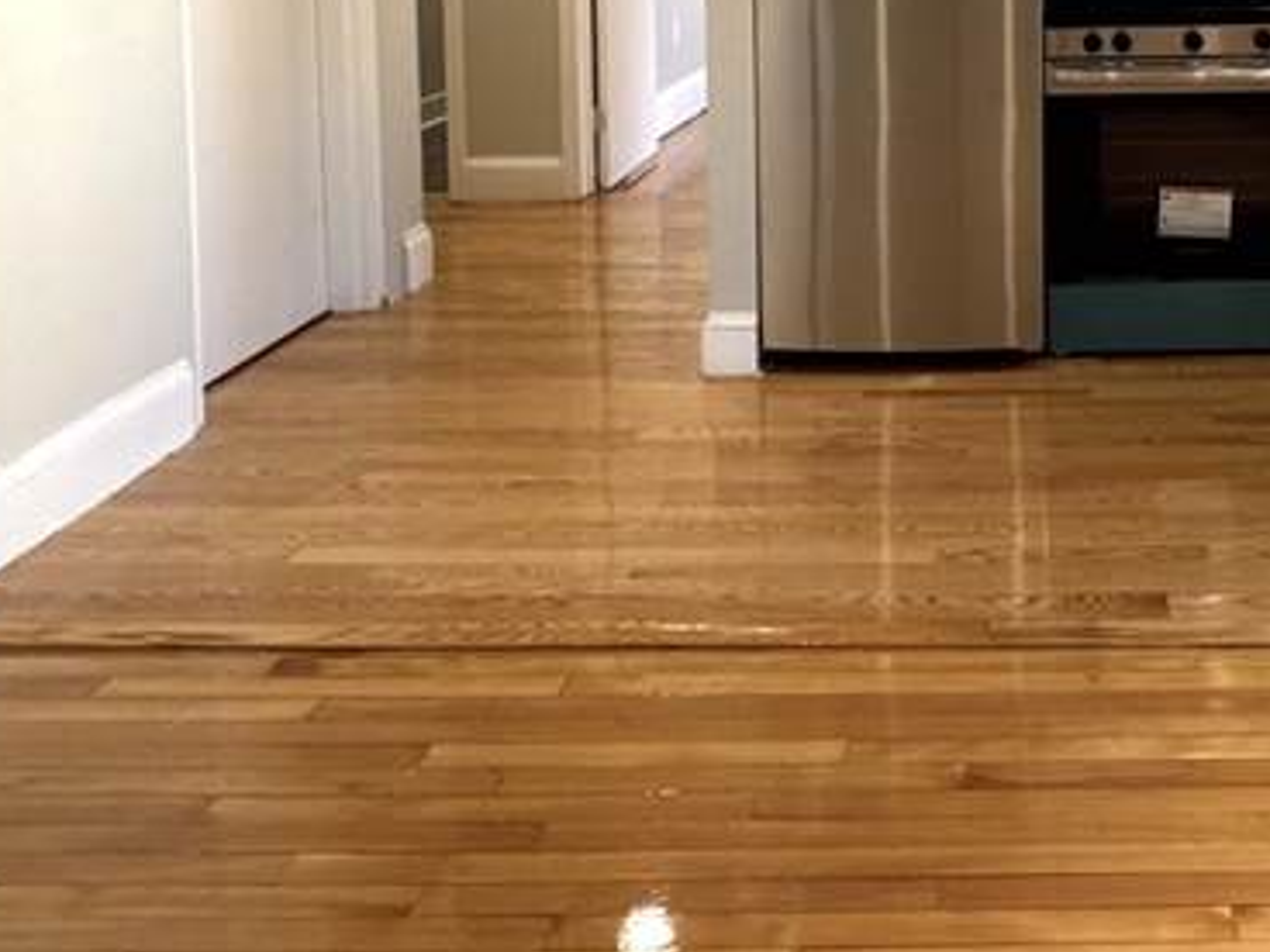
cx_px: 1056
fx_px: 1431
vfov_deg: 33.4
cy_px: -21
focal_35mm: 39
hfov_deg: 44.9
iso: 125
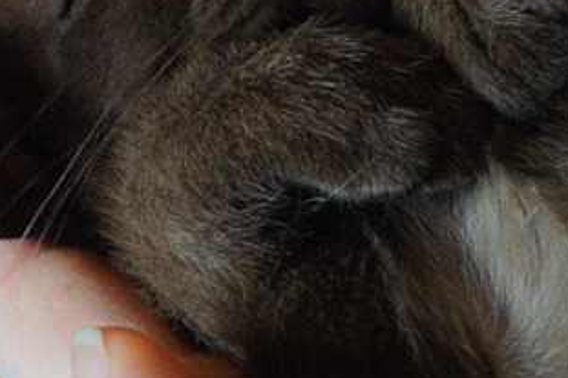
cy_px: -44
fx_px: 4147
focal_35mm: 263
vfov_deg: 5.2
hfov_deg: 7.8
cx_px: 444
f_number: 4.5
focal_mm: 70
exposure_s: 1/10
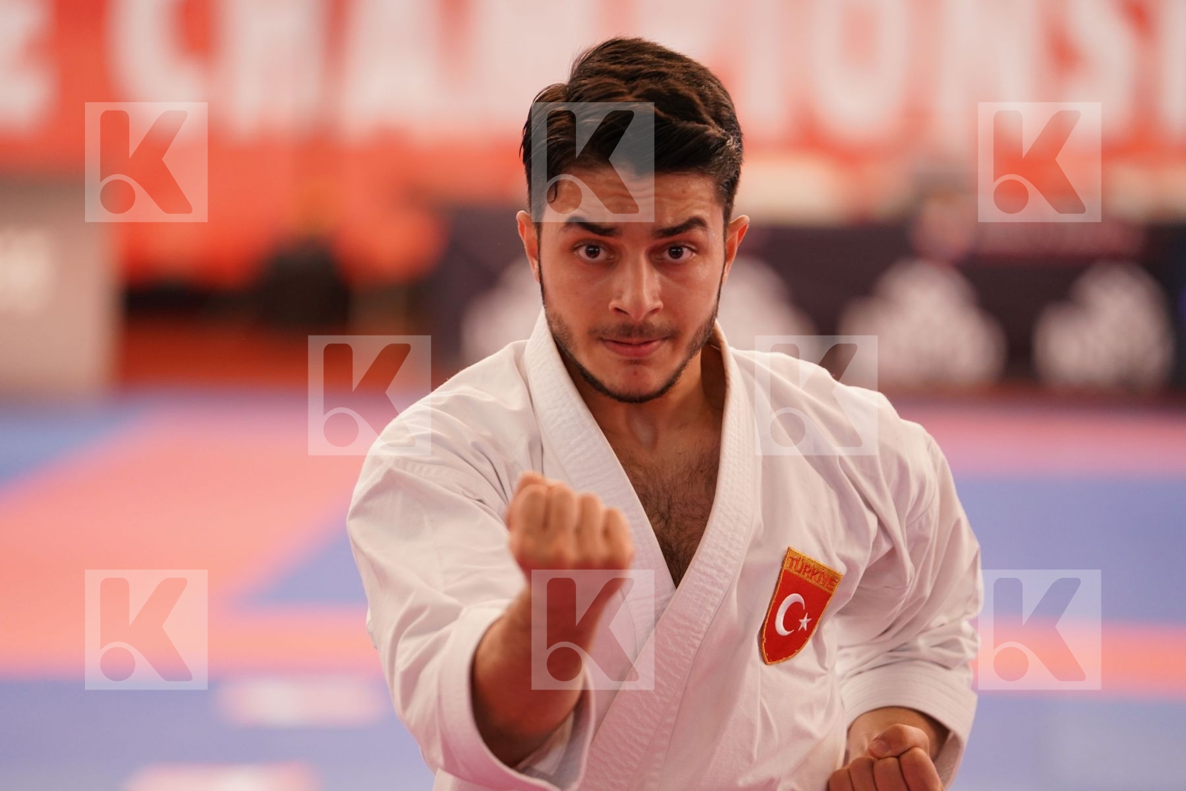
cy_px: 396
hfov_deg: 10.3
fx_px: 6588
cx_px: 593
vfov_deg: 6.9
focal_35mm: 200
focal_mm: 200
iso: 1250
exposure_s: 1/500
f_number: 2.8
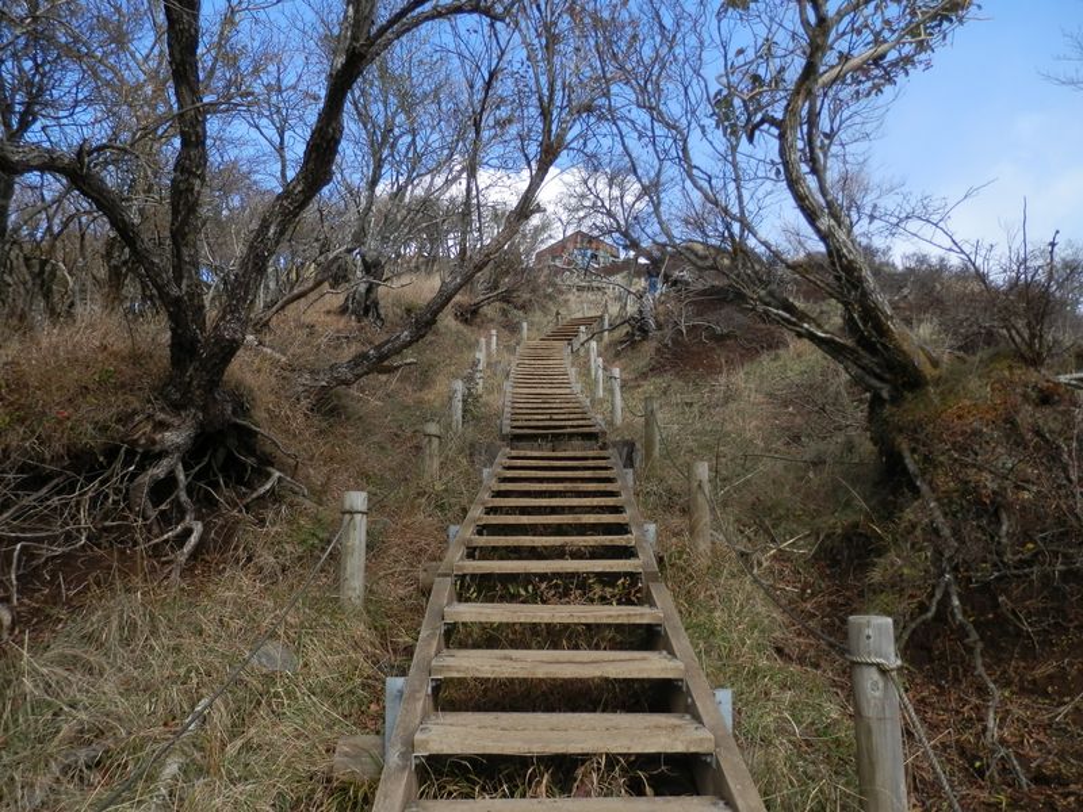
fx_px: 782
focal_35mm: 25
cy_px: 406
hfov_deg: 69.4
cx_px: 542
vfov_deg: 54.9
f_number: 3
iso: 80
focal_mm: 4.5
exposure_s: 1/500
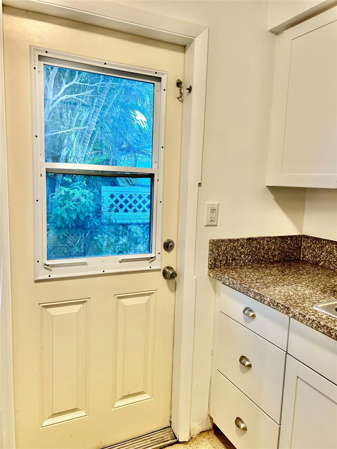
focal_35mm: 26
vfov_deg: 67.3
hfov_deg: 53.1
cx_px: 168
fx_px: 337
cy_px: 224
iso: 80
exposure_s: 1/60
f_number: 1.5
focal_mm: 5.7
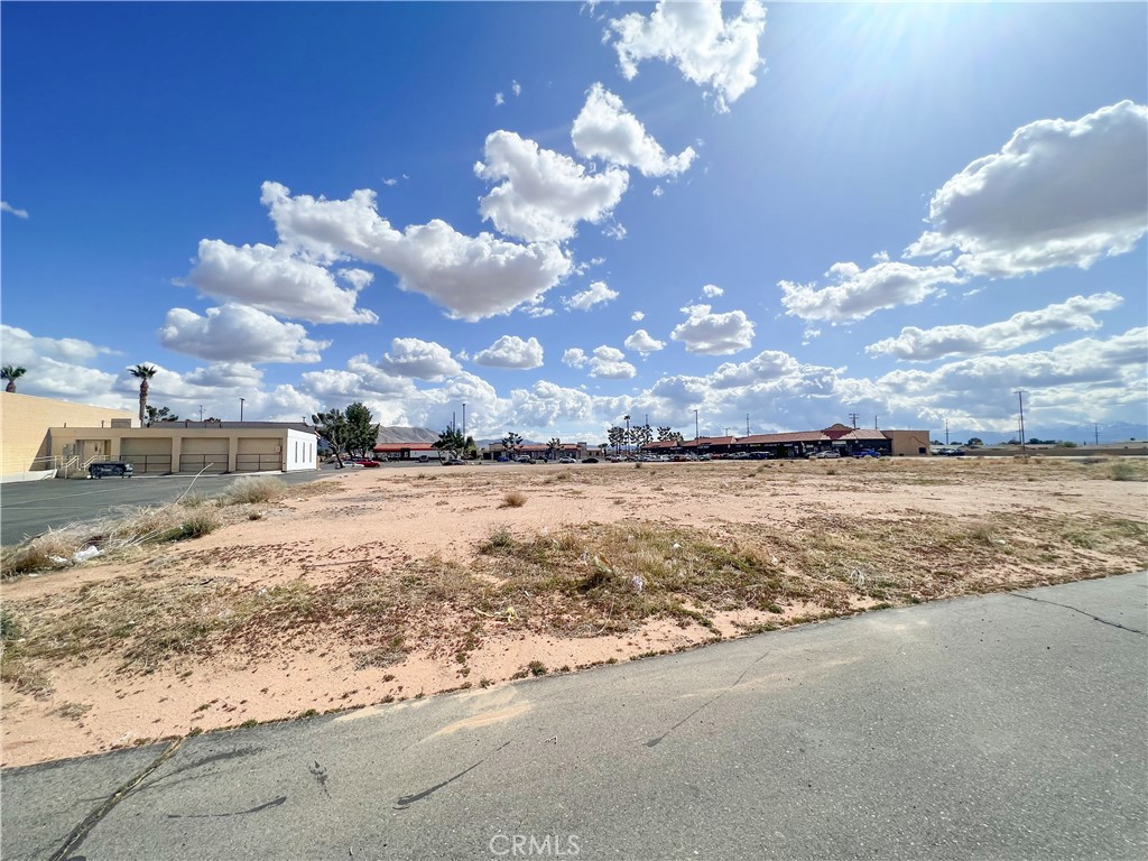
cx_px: 574
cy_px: 430
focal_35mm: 13
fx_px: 431
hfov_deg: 106.2
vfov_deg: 89.9
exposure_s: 1/4219
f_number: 1.8
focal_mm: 1.57
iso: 32
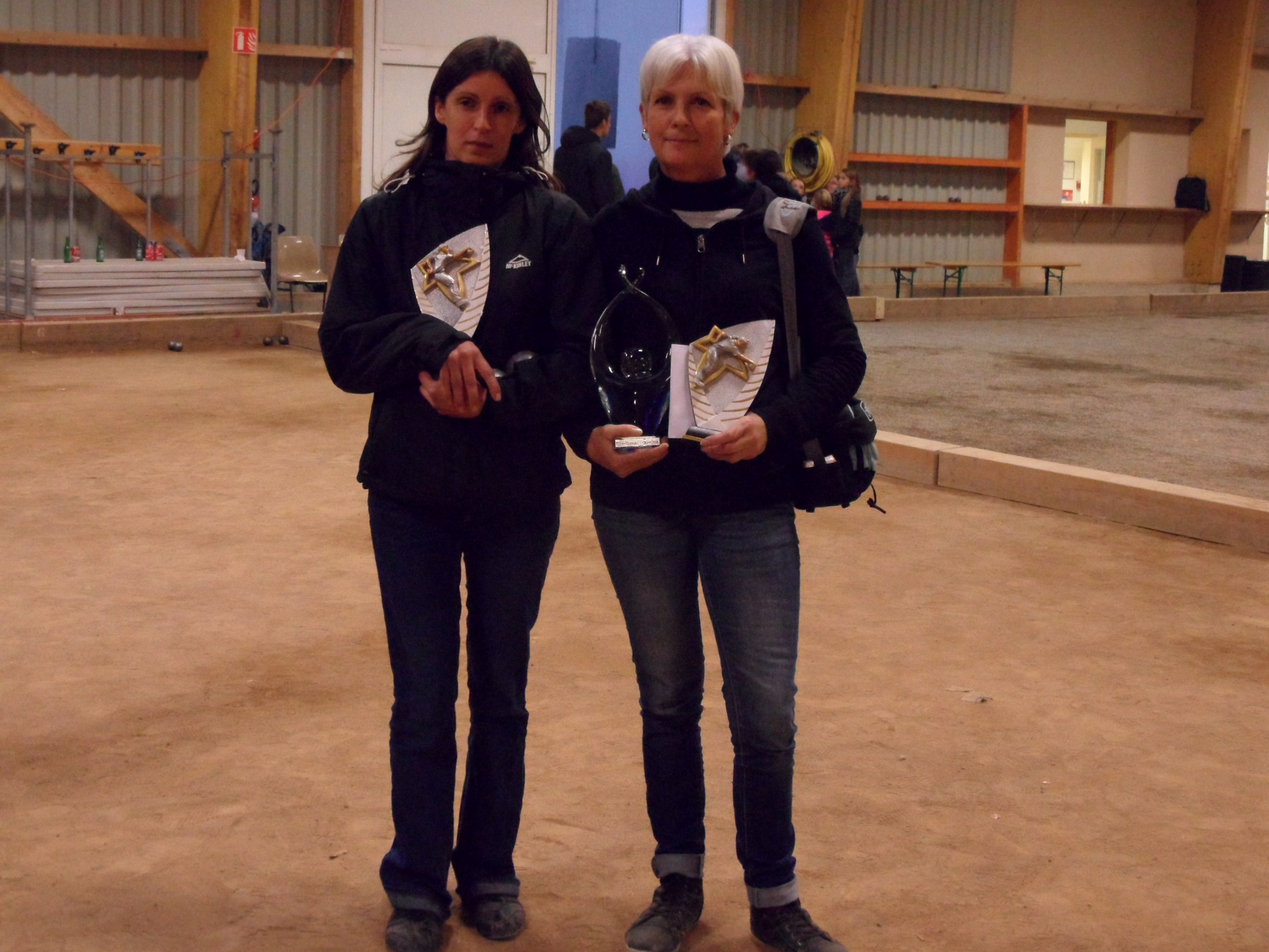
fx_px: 1833
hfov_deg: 38.2
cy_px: 476
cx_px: 634
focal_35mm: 50
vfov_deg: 29.1
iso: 640
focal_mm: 8.2
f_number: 3.8
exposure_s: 1/45
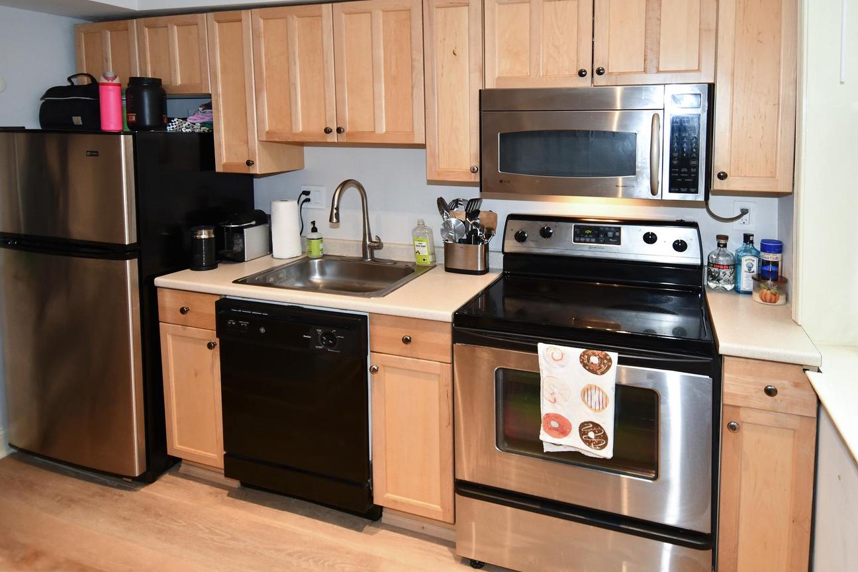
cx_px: 456
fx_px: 477
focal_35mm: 20
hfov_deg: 83.9
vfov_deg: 61.9
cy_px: 289
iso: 900
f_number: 4
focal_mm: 12
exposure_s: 1/60
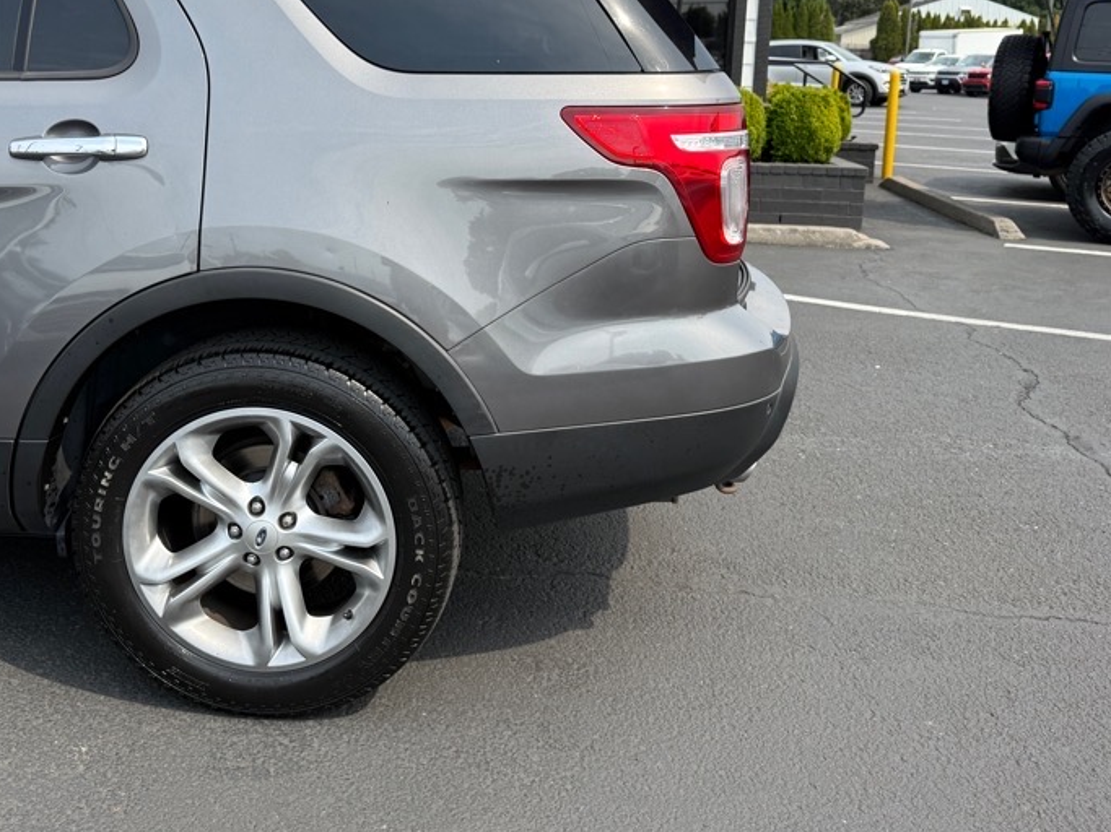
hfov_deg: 51.1
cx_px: 460
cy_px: 240
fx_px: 1155
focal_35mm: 36
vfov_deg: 38.9
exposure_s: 1/2525
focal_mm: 6.76
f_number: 1.78
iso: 80
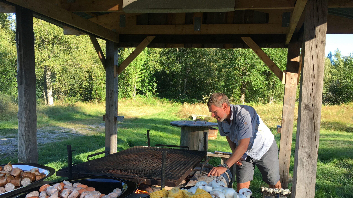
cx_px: 178
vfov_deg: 36.3
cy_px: 133
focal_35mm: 32
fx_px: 300
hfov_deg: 61.0
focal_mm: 4.15
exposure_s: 1/225
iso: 25
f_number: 2.2
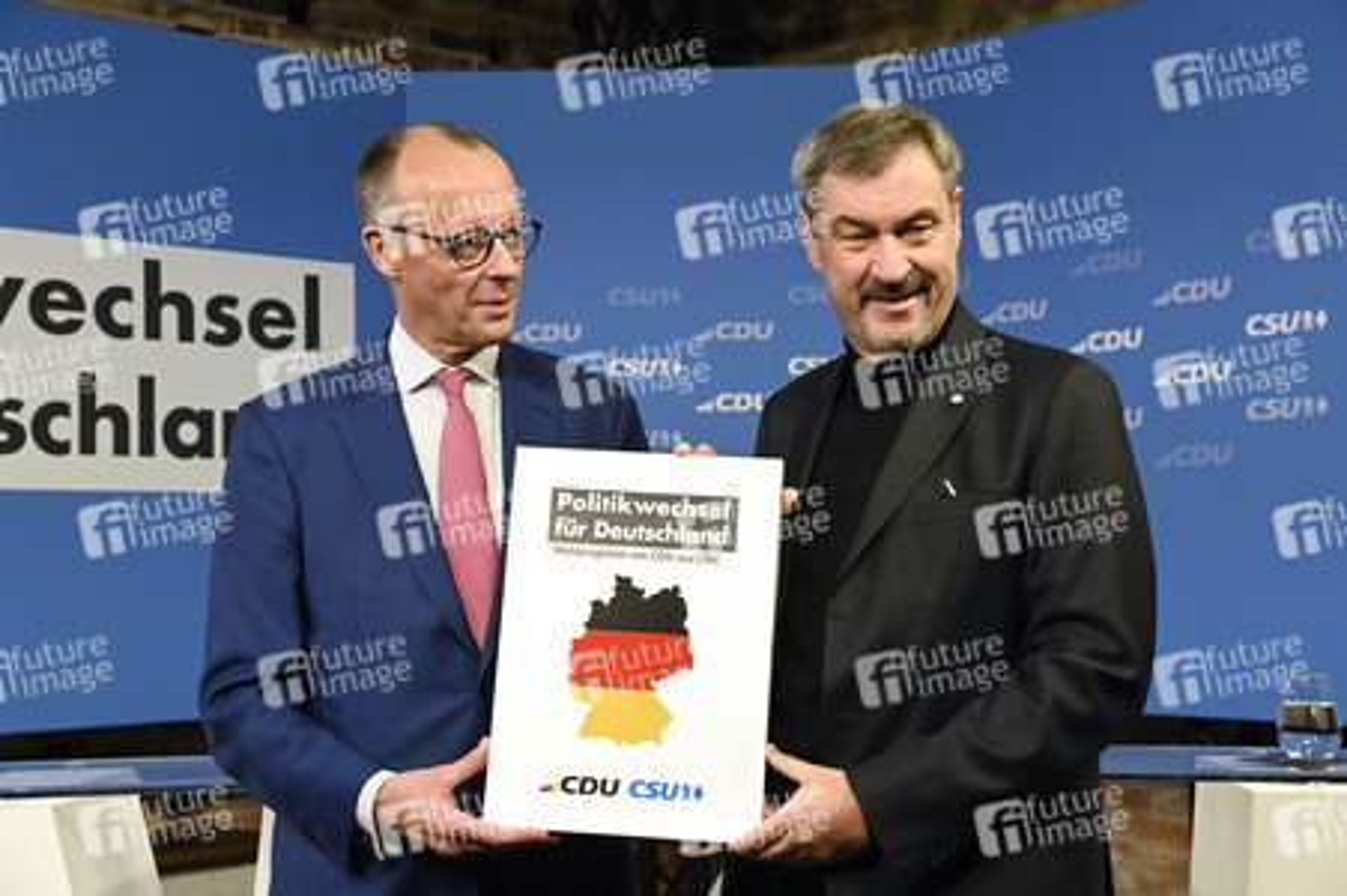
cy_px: 448
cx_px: 674
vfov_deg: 21.9
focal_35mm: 62
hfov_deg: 32.4
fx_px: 2318
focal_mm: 62
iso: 6400
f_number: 6.3
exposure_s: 1/320
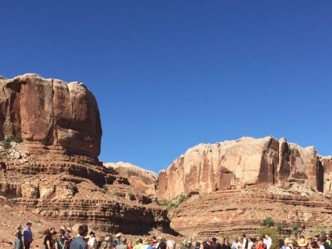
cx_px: 205
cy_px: 244
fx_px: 575
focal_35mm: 60
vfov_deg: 23.5
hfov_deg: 32.1
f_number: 2.2
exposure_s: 1/2326
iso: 32
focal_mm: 4.15
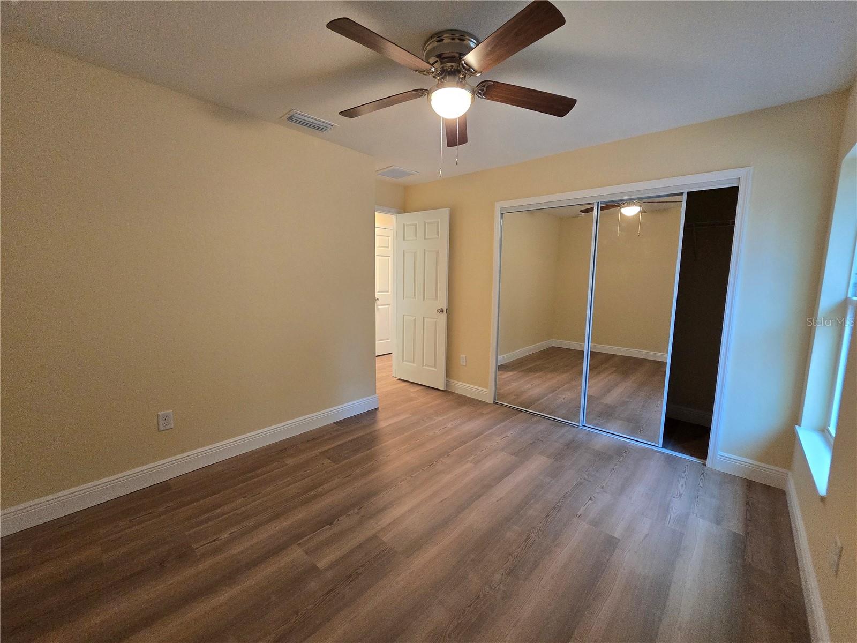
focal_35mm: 13
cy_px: 322
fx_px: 322
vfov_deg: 89.9
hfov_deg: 106.2
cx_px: 428
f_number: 2.2
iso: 400
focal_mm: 2.2
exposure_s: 1/60
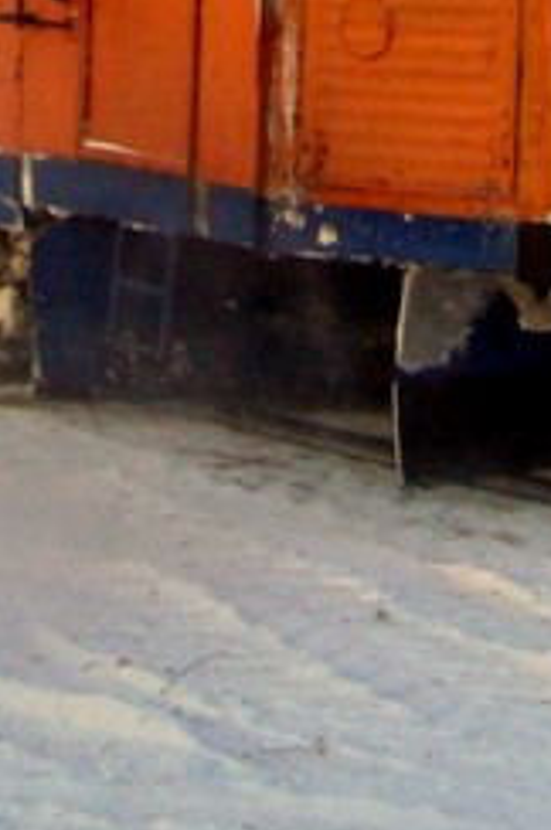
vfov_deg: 12.9
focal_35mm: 153
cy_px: -304
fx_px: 3522
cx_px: 187
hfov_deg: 8.9
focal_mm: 5.8
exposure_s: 1/160
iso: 80
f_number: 5.6
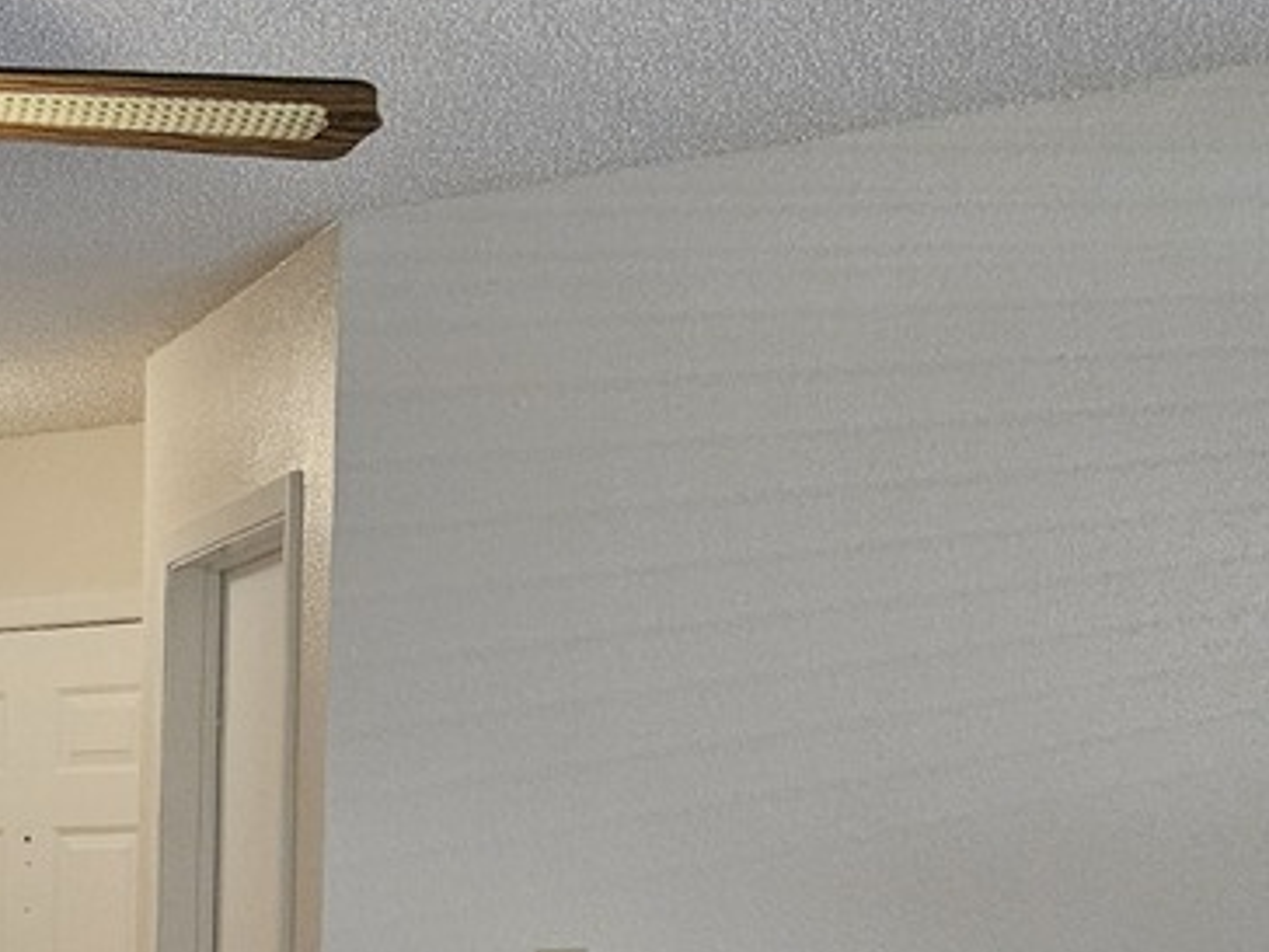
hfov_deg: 19.6
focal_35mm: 91
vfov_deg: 15.5
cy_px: 1217
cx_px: -450
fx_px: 3336
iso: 800
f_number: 1.8
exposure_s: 1/120
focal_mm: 5.4
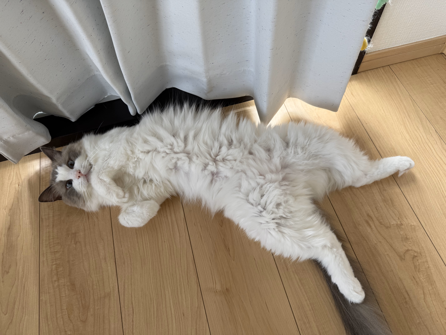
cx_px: 223
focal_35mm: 24
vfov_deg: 56.8
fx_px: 309
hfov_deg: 71.6
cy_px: 168
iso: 50
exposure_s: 1/130
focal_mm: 6.76
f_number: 1.78
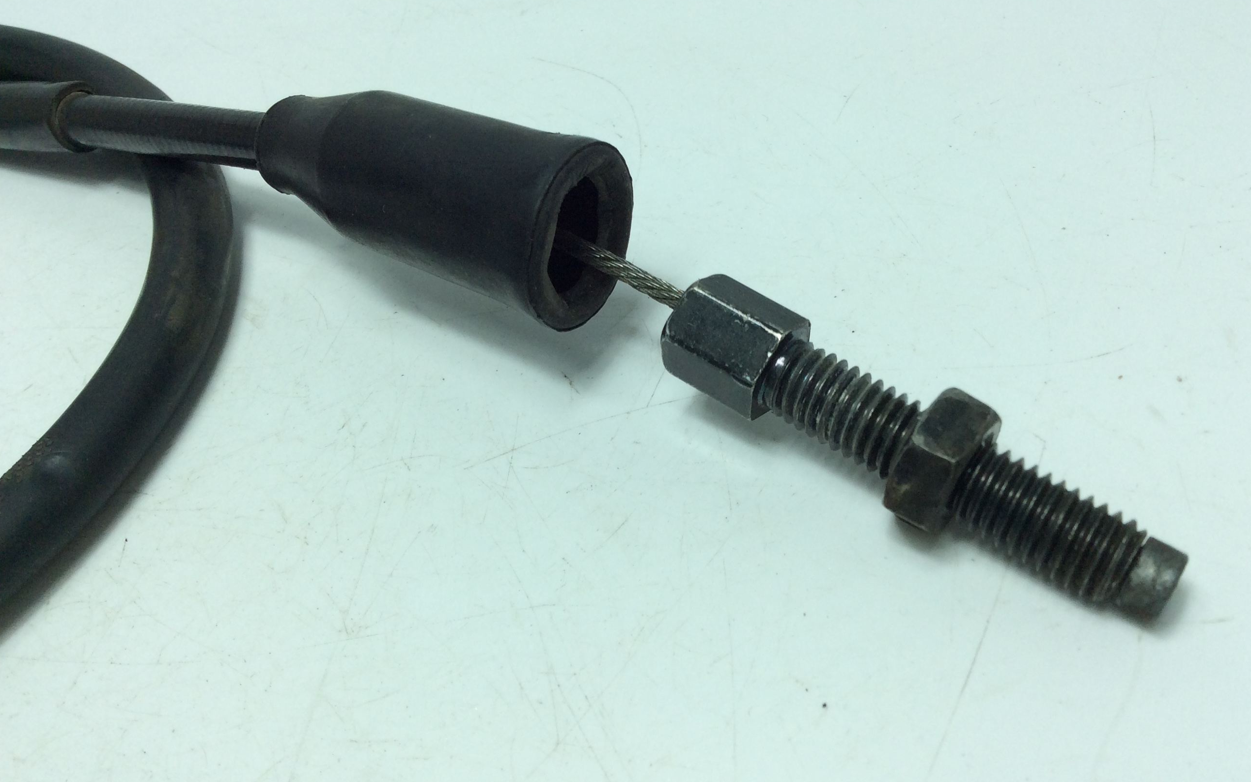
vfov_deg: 37.2
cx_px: 626
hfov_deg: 56.7
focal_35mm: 34
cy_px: 354
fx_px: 1159
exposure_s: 1/534
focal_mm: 3.3
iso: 32
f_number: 2.4
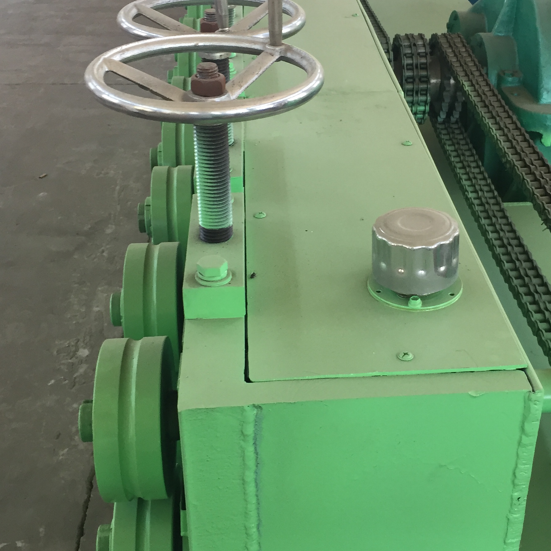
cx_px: 345
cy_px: 233
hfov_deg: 35.2
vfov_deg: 35.3
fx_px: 864
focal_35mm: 48
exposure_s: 1/33
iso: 80
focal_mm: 4.15
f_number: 2.2
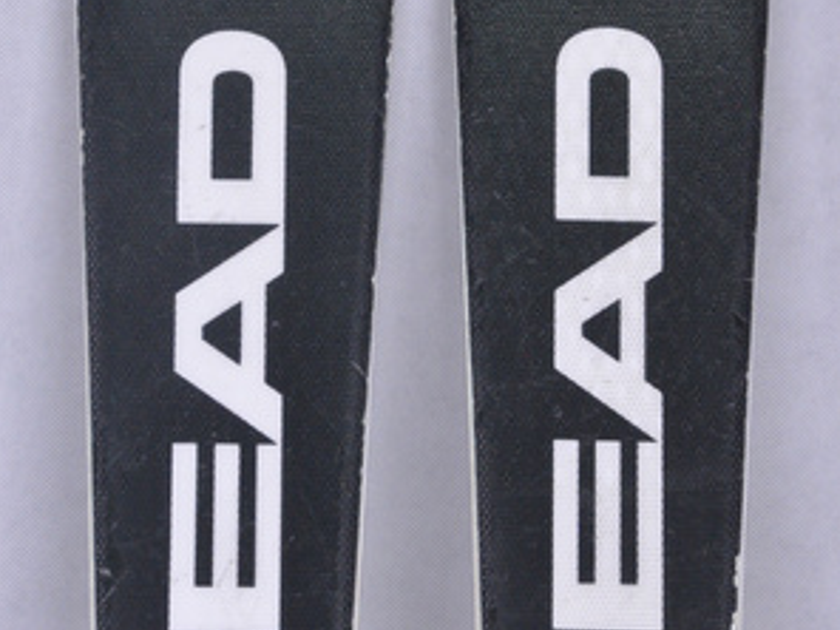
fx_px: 5575
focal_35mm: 230
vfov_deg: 6.5
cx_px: 421
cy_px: 201
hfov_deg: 8.6
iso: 3200
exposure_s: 1/125
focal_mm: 105
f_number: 8
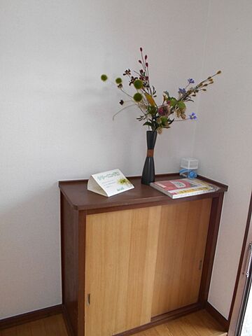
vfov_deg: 67.3
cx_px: 126
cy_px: 168
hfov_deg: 53.1
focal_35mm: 26
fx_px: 252
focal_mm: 4.6
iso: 200
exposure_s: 1/30
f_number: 3.2
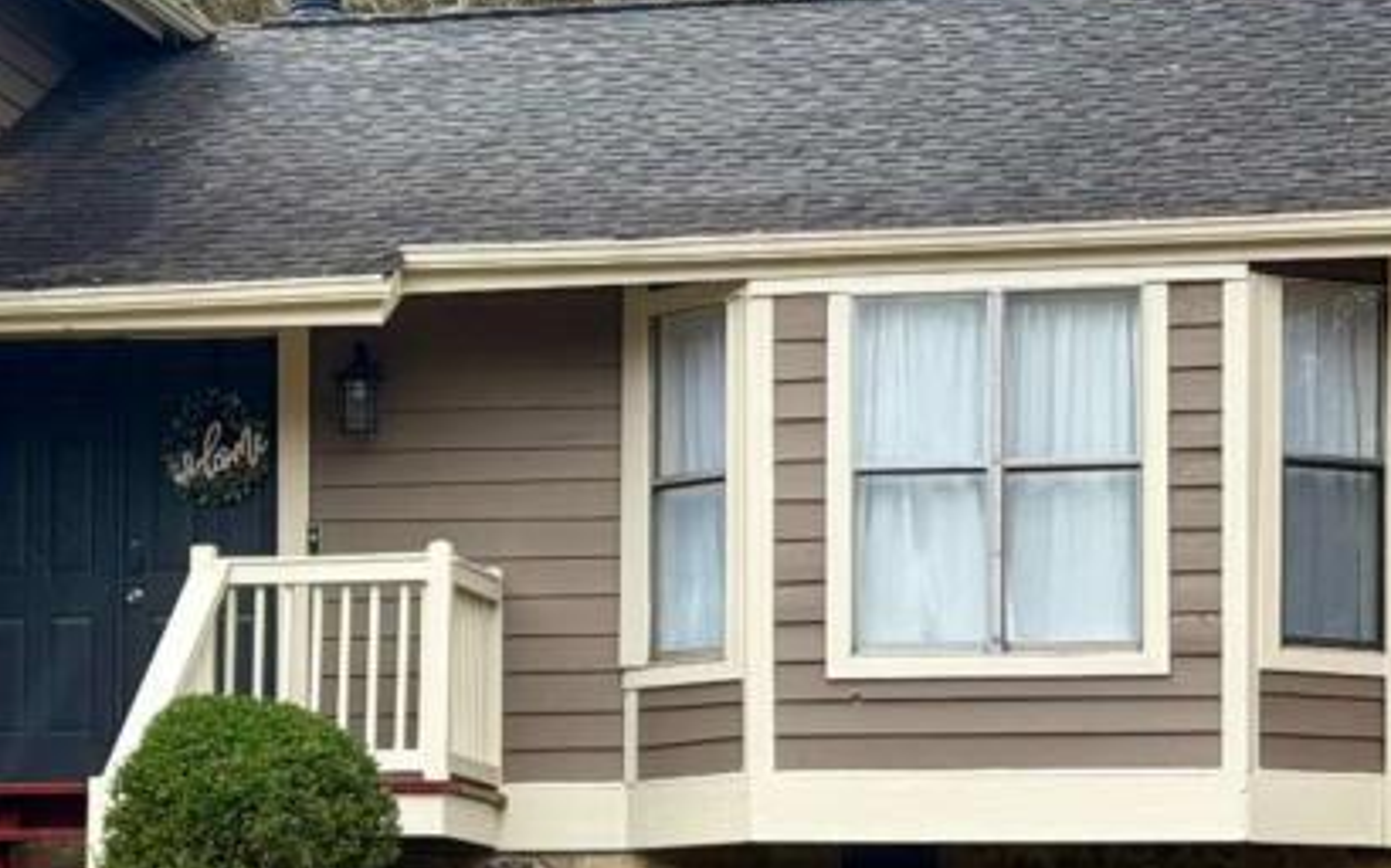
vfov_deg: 8.8
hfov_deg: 13.8
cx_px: -85
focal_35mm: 149
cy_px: 719
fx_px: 5647
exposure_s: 1/296
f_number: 1.78
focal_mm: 6.76
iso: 64
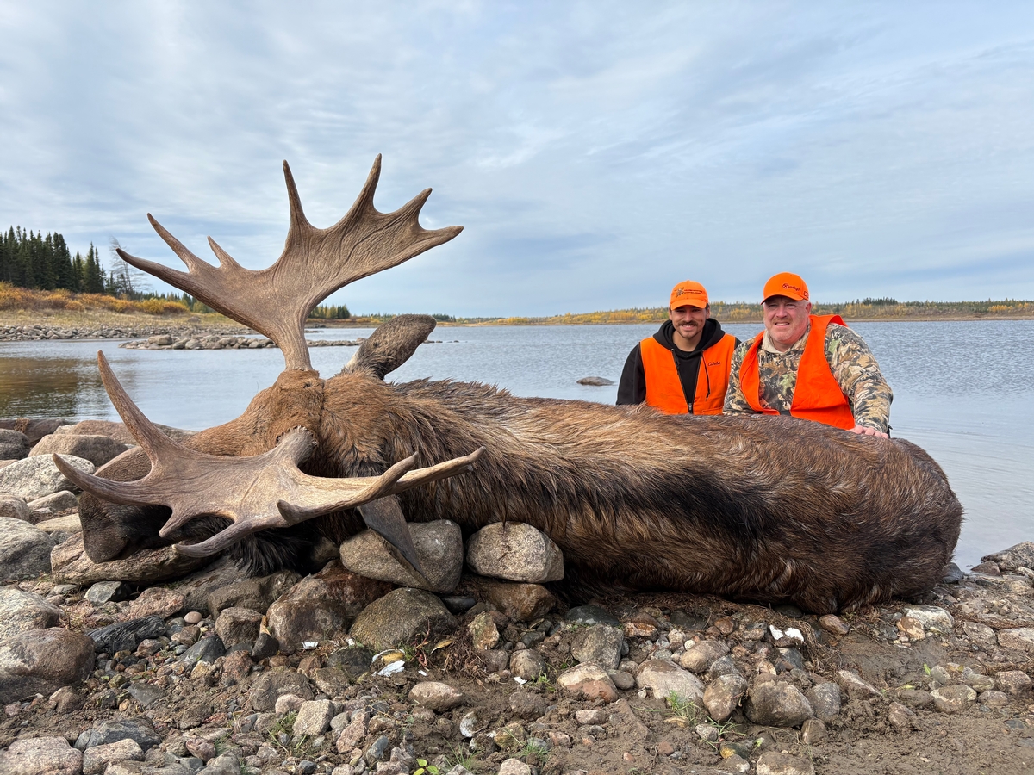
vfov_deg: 53.1
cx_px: 517
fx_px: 777
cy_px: 388
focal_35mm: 26
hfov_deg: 67.3
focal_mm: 5.96
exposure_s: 1/2538
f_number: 1.6
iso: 50
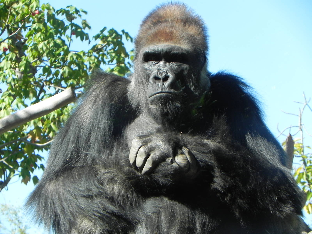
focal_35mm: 247
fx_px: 2226
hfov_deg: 8.0
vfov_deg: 6.0
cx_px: 156
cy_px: 117
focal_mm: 44
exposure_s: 1/250
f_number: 5
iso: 160
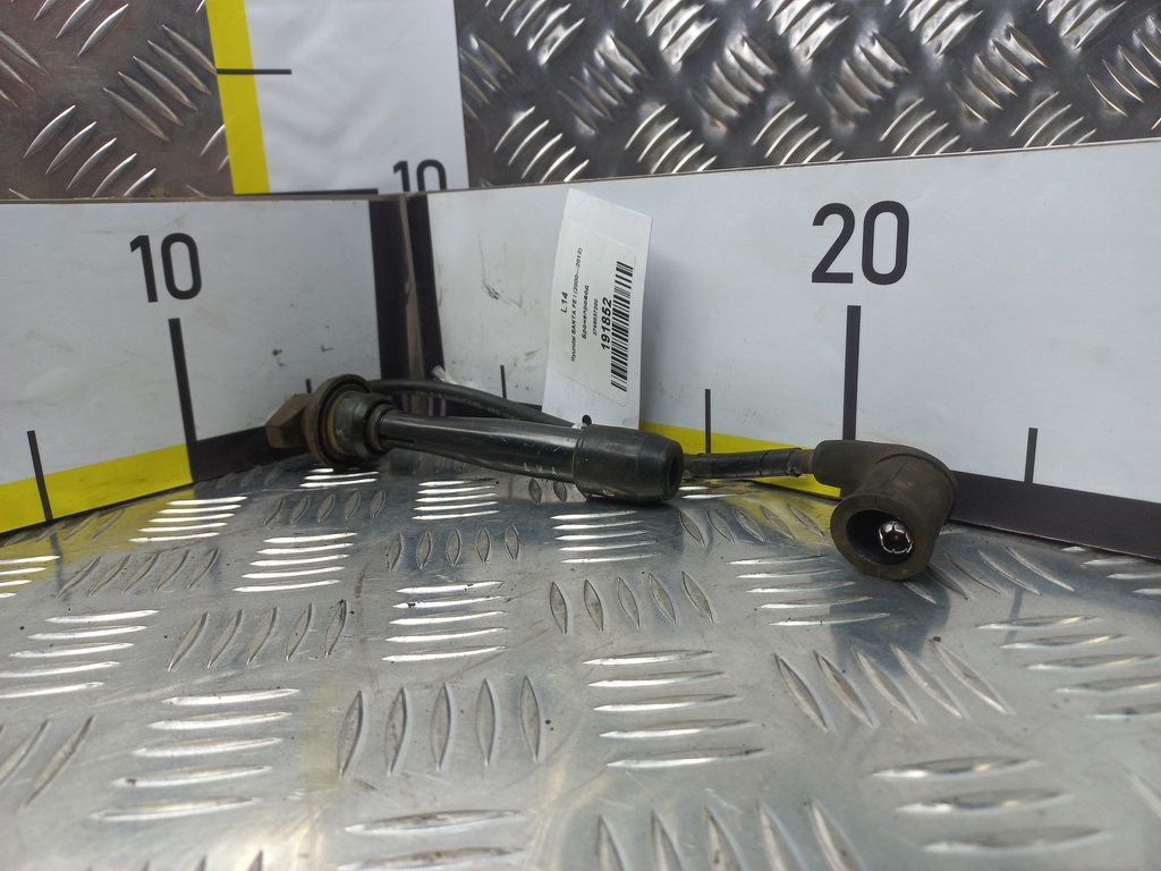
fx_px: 838
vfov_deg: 54.9
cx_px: 580
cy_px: 436
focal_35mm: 25
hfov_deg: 69.4
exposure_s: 1/50
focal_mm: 4.6
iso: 50
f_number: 1.8
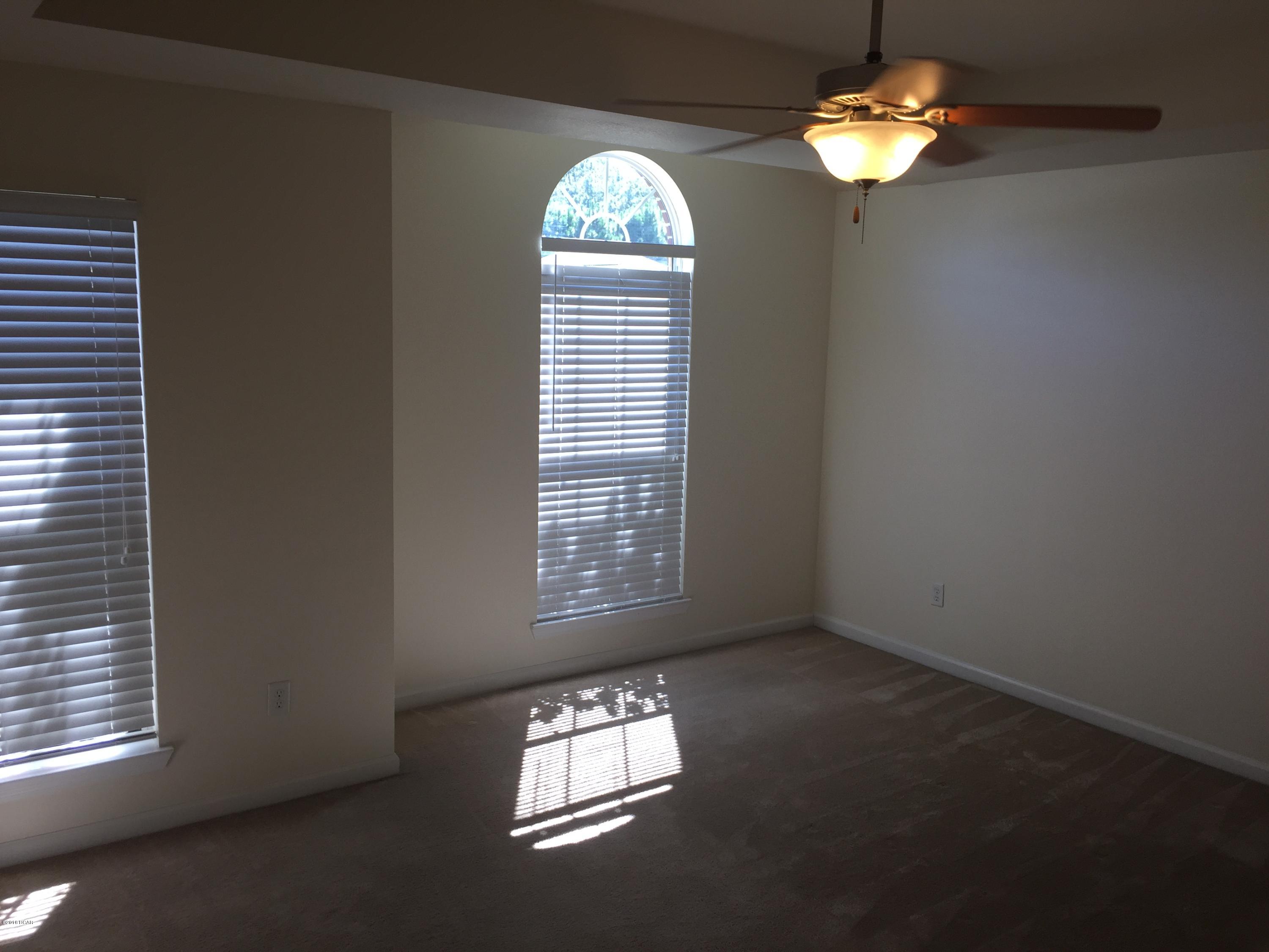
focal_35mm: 29
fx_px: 1063
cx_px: 634
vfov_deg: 48.2
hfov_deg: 61.7
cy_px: 476
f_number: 2.2
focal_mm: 4.15
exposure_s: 1/120
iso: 40
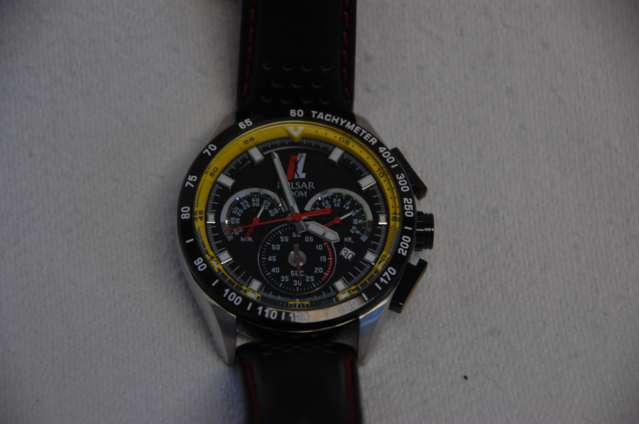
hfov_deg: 9.2
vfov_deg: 6.1
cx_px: 320
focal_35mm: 225
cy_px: 212
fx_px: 3989
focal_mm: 150
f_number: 5.6
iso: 400
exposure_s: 1/50
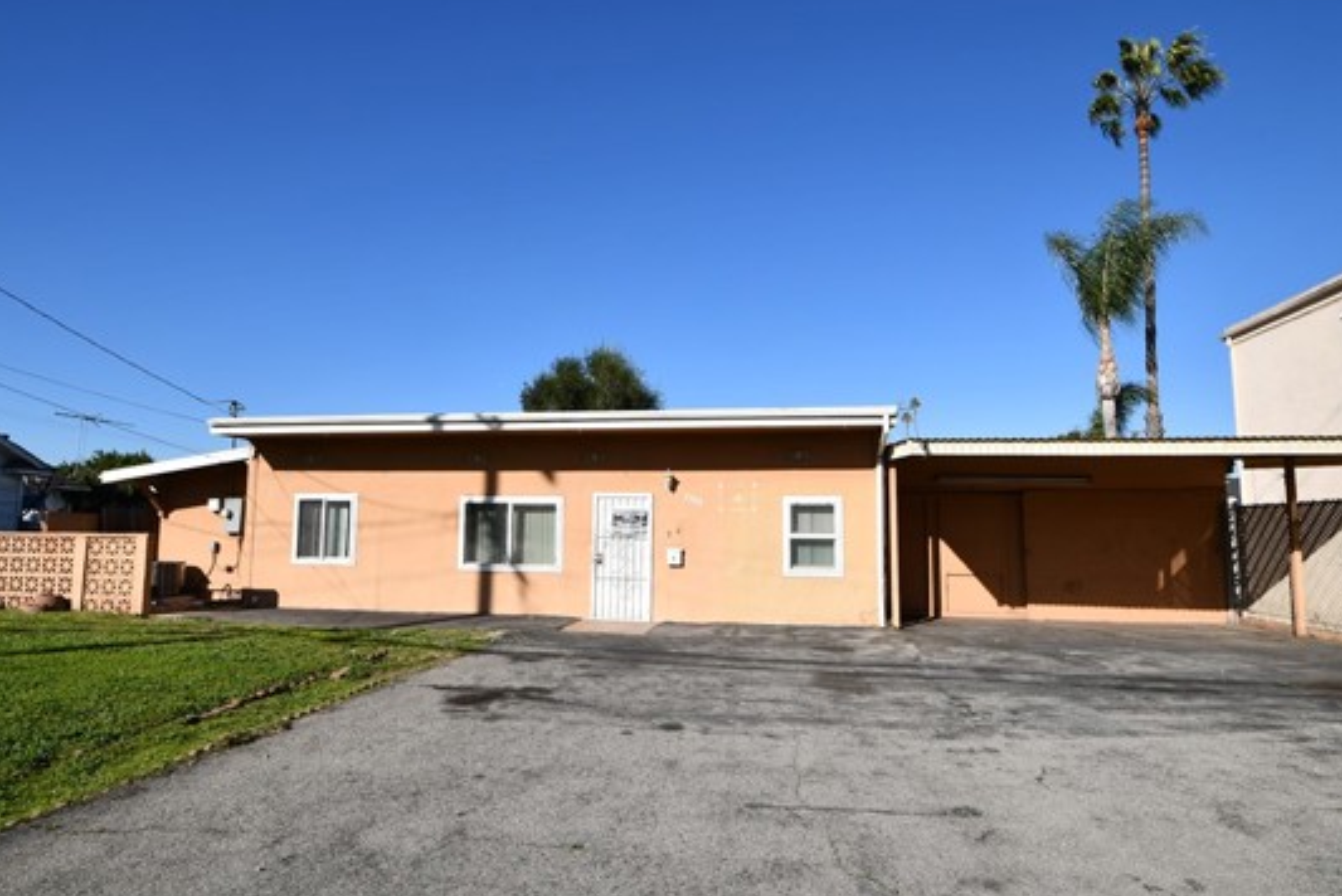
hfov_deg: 90.0
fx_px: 671
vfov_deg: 67.4
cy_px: 482
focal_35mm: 18
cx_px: 672
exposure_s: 1/250
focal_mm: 10
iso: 100
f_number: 10
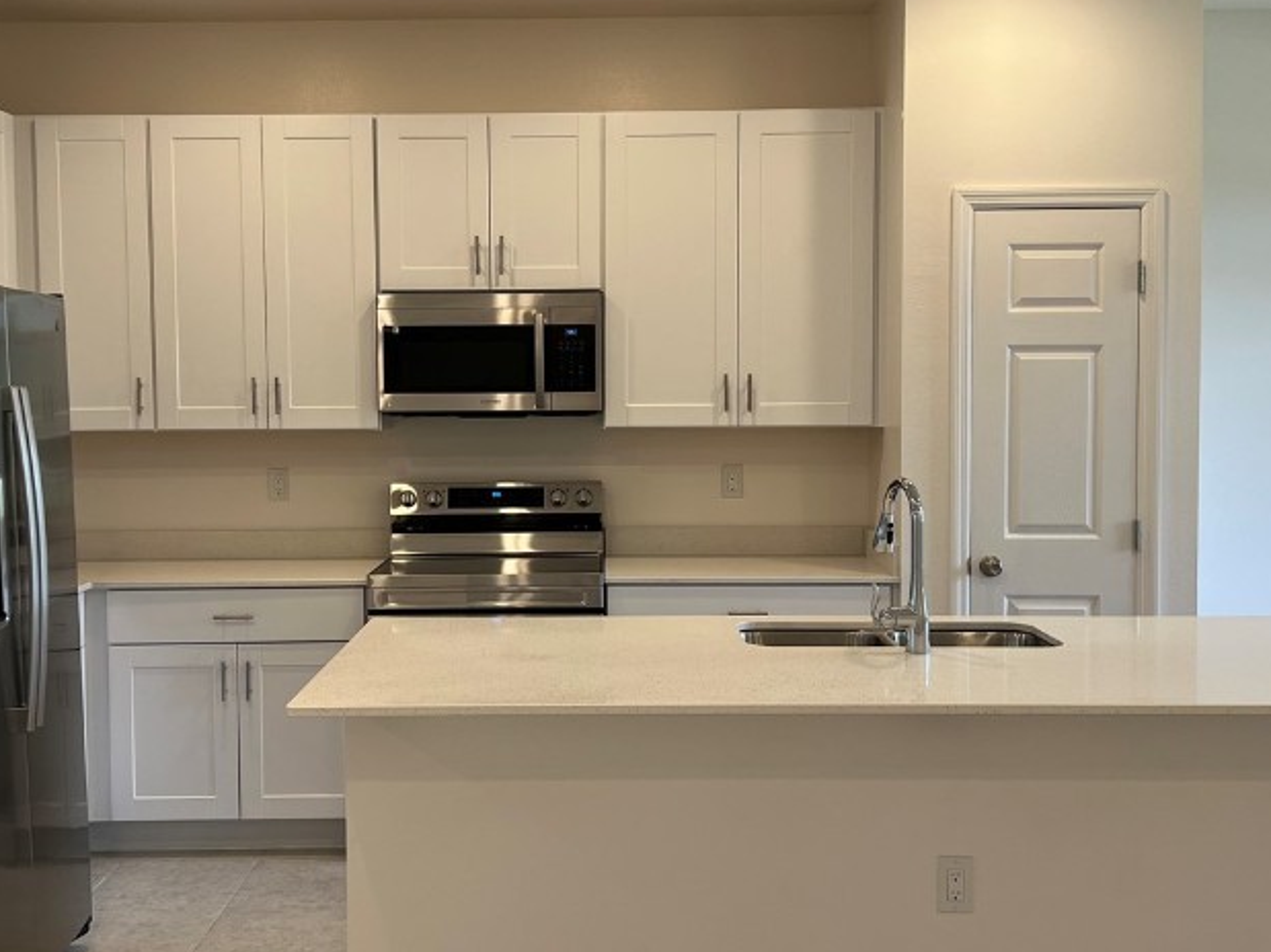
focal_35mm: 43
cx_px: 579
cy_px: 460
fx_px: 1579
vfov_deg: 33.6
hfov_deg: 43.8
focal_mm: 5.7
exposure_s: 1/120
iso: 64
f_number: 1.5
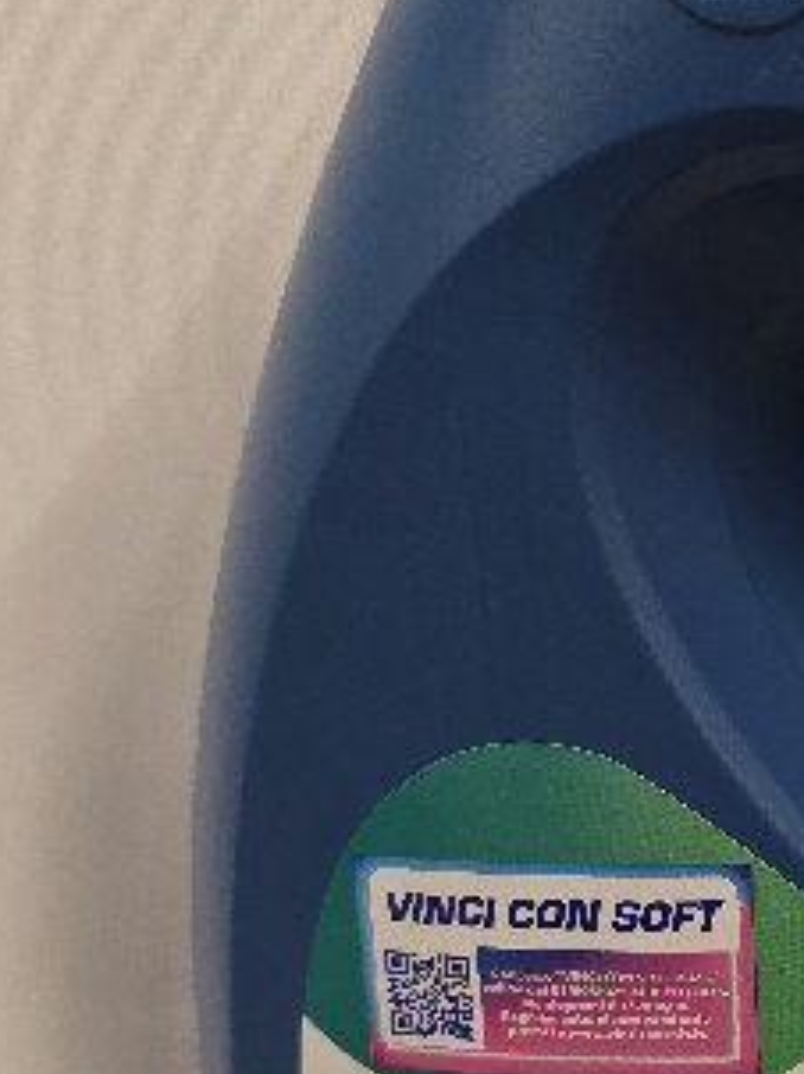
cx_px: 875
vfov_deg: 31.3
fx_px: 1892
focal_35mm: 61
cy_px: 772
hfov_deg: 22.7
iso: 500
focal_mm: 6.3
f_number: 1.7
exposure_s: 1/101
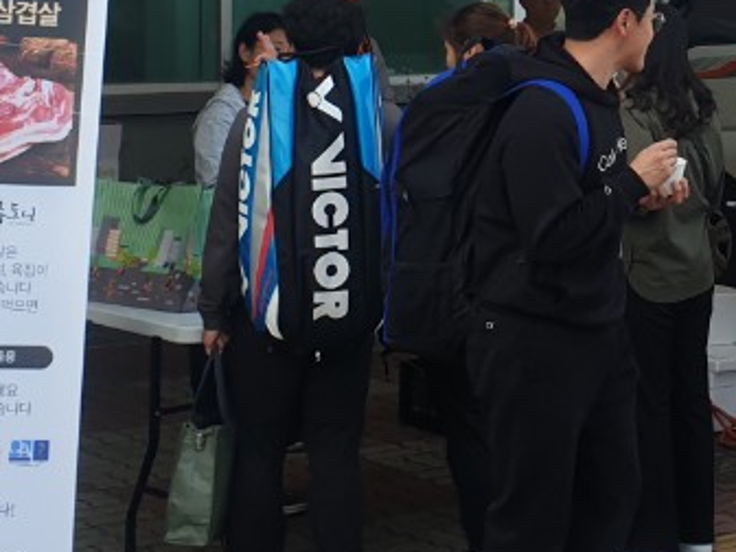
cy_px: -33
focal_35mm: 99
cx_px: 729
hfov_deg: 19.3
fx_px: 2105
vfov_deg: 14.6
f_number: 2.4
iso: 50
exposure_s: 1/476
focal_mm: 4.3
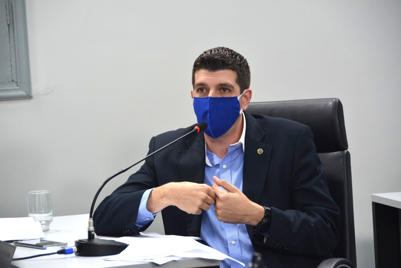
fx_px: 2174
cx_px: 200
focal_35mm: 195
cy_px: 134
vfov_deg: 7.1
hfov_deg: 10.5
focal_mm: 130
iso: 400
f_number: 5.6
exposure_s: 1/80
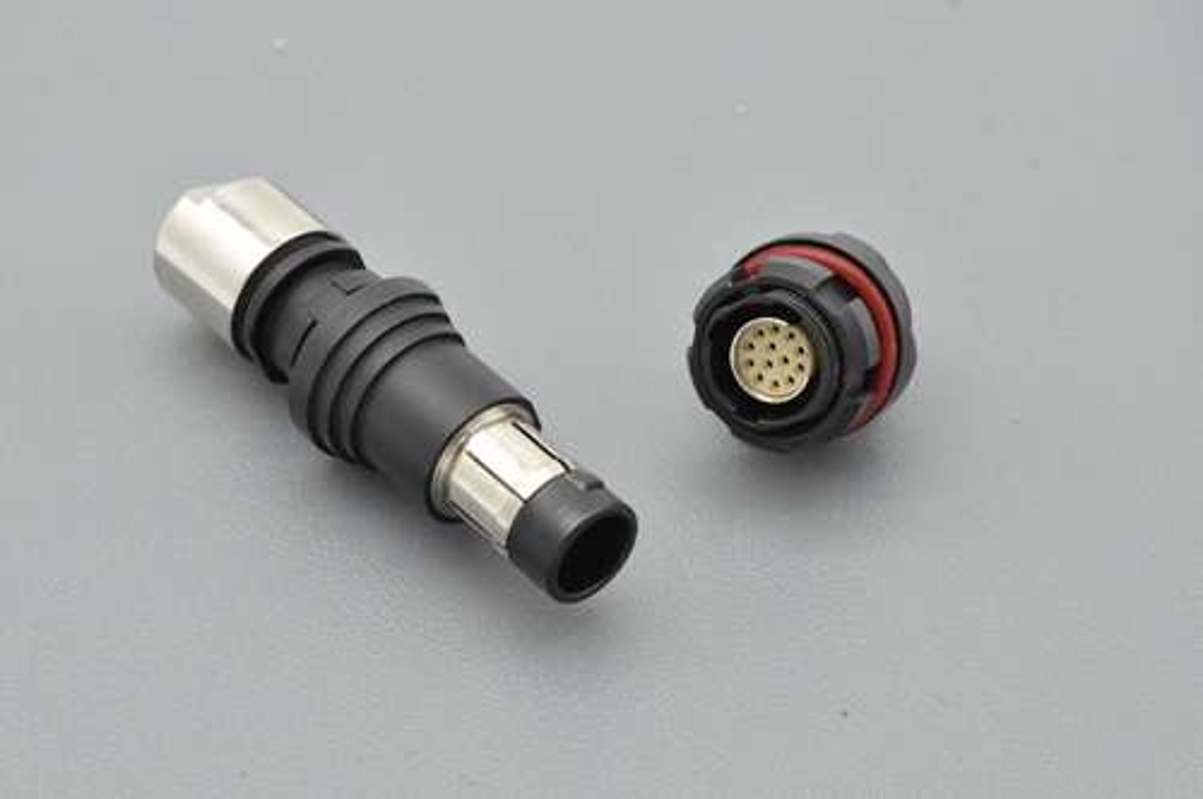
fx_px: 2002
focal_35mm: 60
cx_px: 602
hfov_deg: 33.4
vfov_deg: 22.6
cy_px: 400
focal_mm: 40
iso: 1100
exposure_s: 1/80
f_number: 18
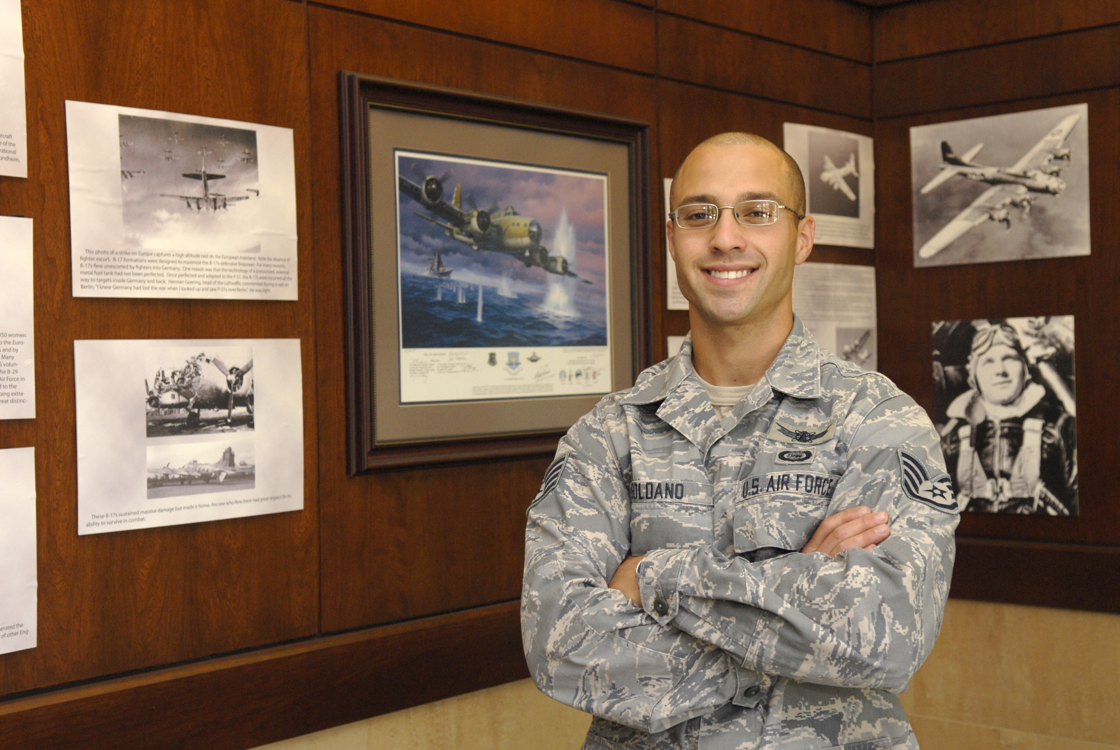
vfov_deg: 26.6
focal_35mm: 51
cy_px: 375
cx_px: 560
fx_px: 1589
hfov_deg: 38.8
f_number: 4.5
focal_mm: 34
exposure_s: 1/125
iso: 320
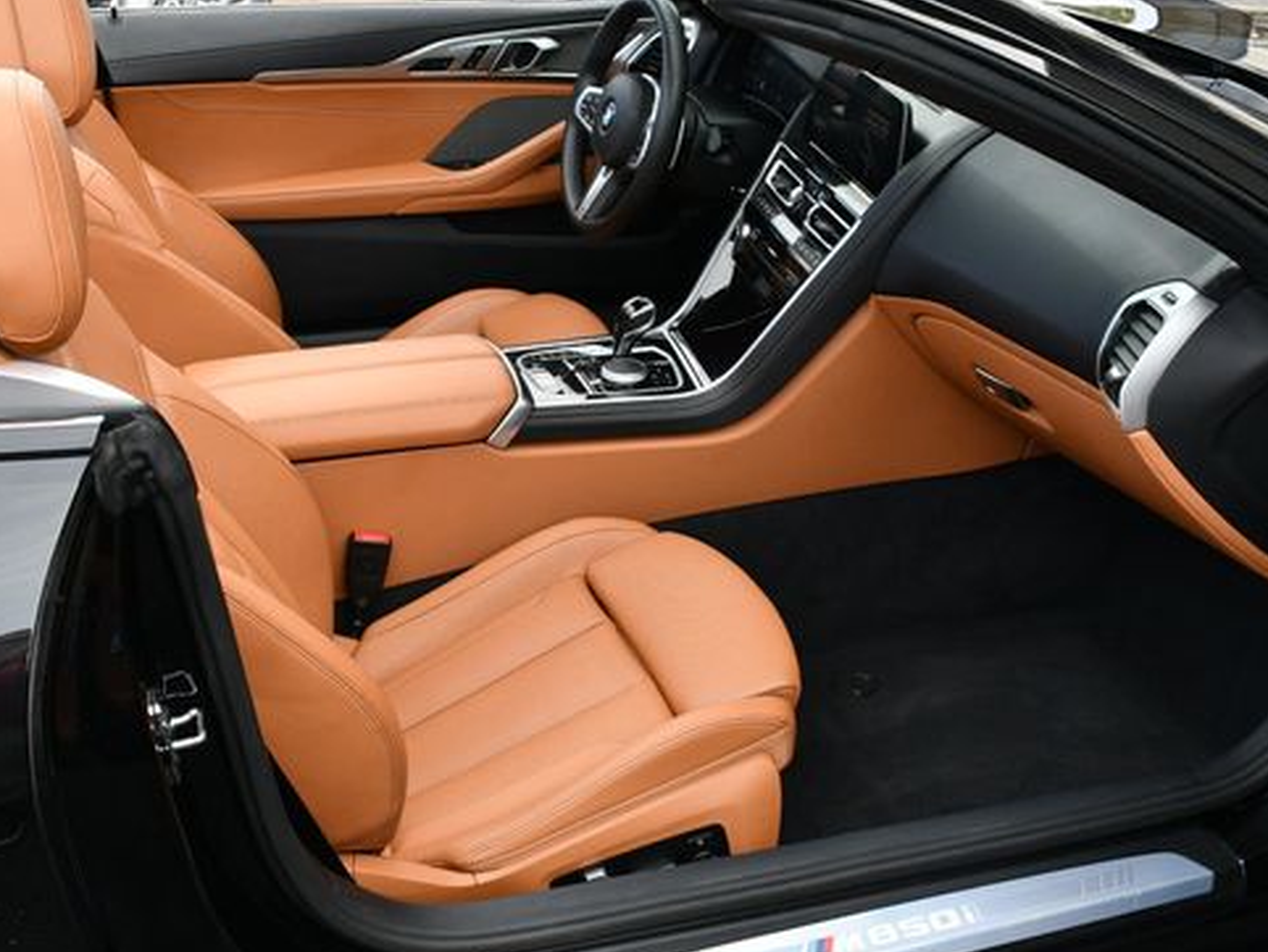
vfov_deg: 31.5
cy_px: 434
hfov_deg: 41.2
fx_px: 1686
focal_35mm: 46
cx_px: 573
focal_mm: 18
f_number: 5.6
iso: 320
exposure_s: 1/250
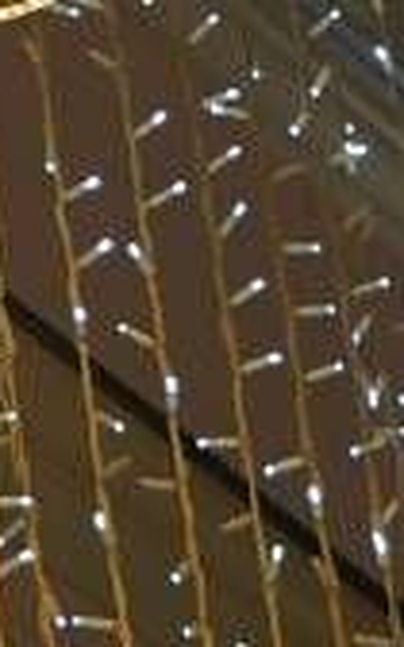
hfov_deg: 3.0
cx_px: -19
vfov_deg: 4.8
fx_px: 7681
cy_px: -285
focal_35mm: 436
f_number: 5.6
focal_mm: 70
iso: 800
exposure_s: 1/50
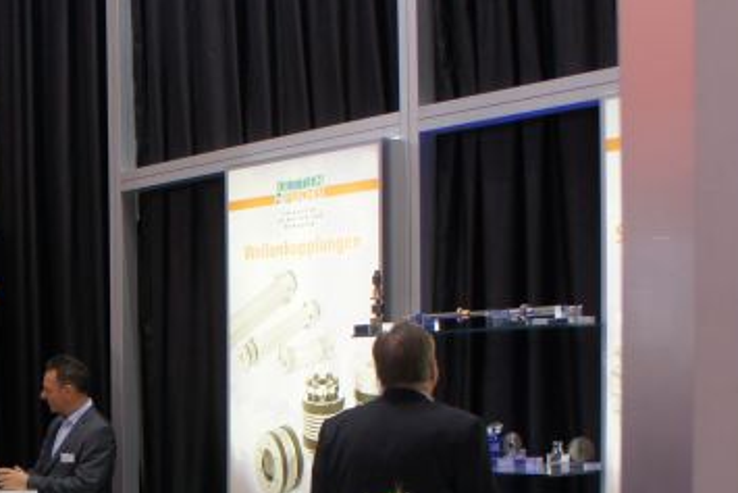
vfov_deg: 17.5
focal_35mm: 76
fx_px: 1559
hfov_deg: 24.7
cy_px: 503
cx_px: -87
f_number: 4.5
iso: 400
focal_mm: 18
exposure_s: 1/100
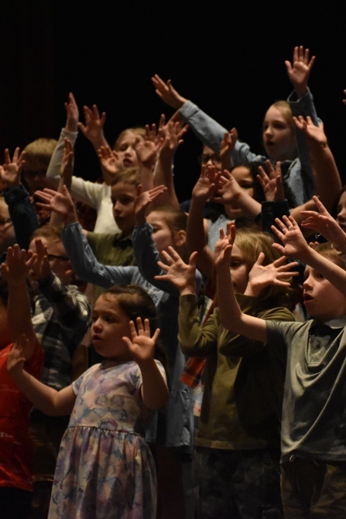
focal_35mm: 316
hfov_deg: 4.3
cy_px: 260
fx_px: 4555
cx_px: 274
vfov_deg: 6.5
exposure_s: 1/250
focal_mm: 140
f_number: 5.6
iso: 6400
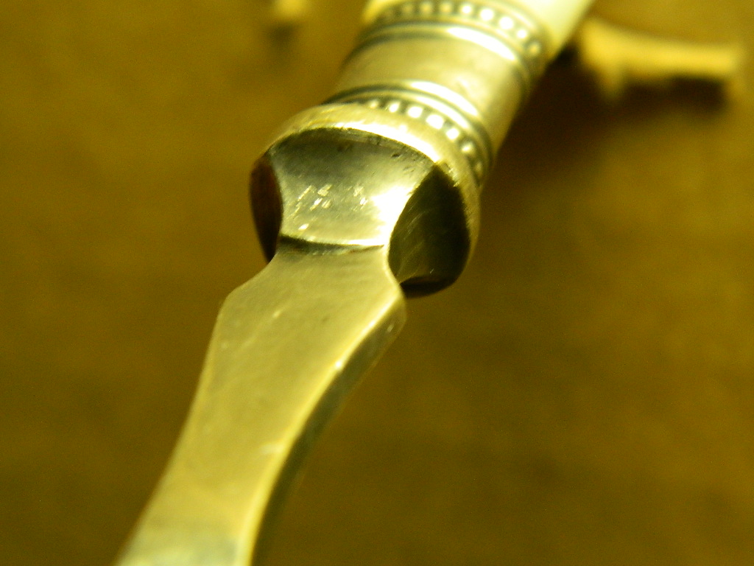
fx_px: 2244
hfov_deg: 19.1
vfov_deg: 14.4
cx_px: 377
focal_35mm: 103
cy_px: 283
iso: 400
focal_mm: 18.6
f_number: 4.5
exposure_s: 1/30
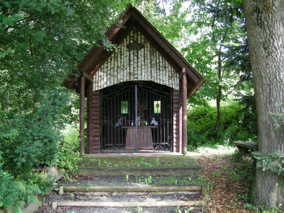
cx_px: 142
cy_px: 106
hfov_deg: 51.4
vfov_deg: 39.7
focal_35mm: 36
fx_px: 295
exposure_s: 1/54.1
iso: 111
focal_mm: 7.5
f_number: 2.7
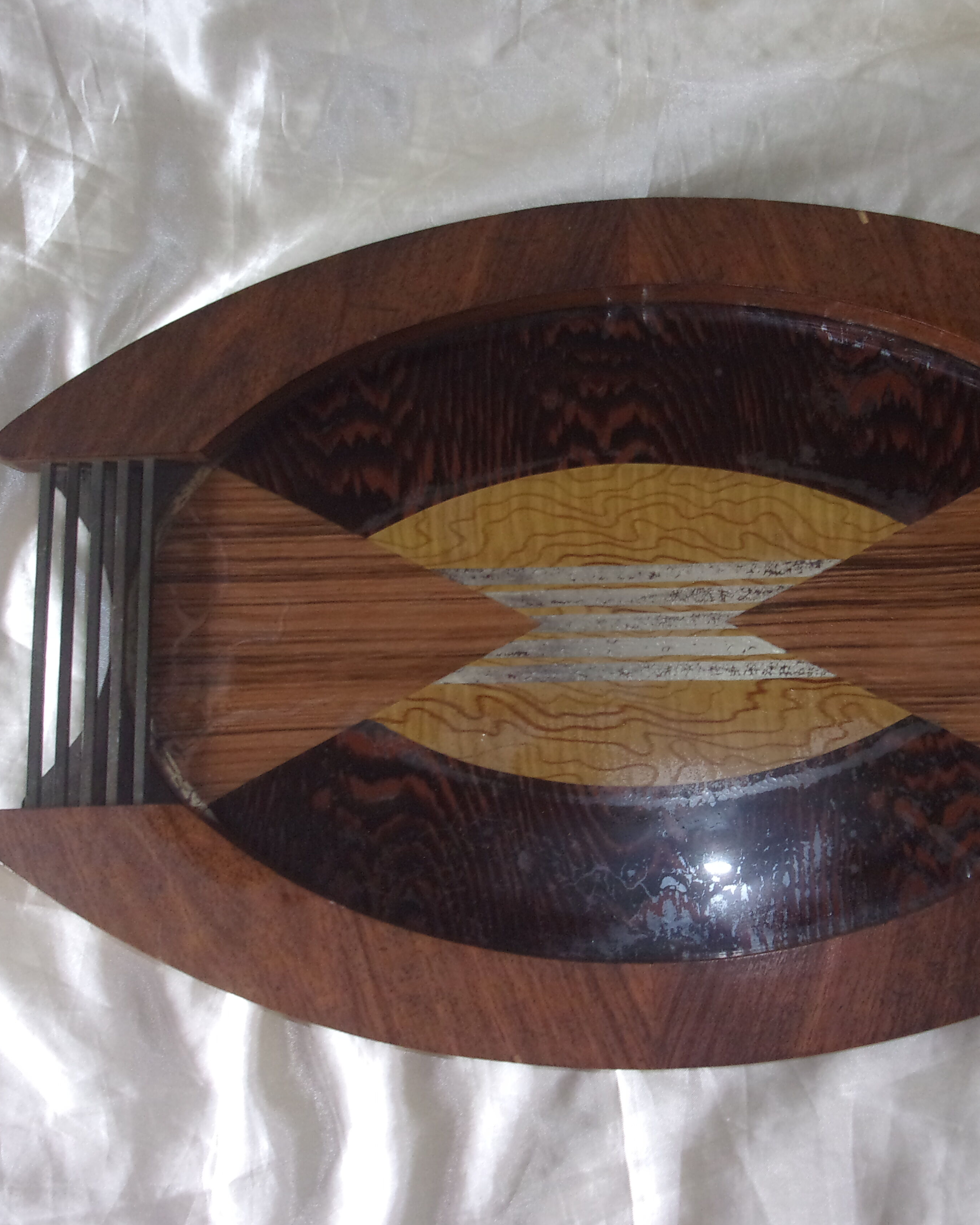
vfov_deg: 49.1
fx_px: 1342
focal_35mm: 37
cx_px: 597
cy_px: 620
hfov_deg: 39.9
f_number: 3.9
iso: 200
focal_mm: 5.1
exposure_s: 1/34
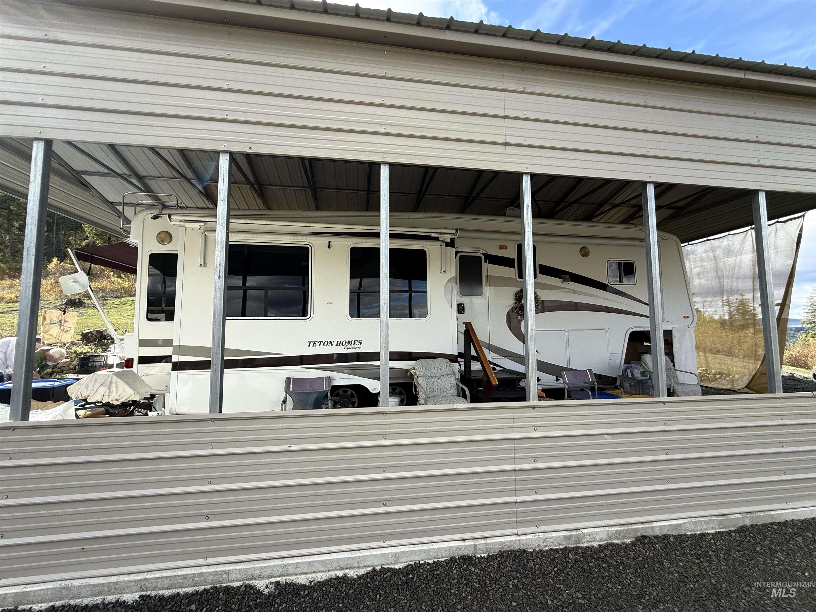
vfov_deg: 85.7
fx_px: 330
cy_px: 306
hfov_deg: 102.1
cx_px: 408
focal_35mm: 14
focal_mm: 2.22
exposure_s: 1/510
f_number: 2.2
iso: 50
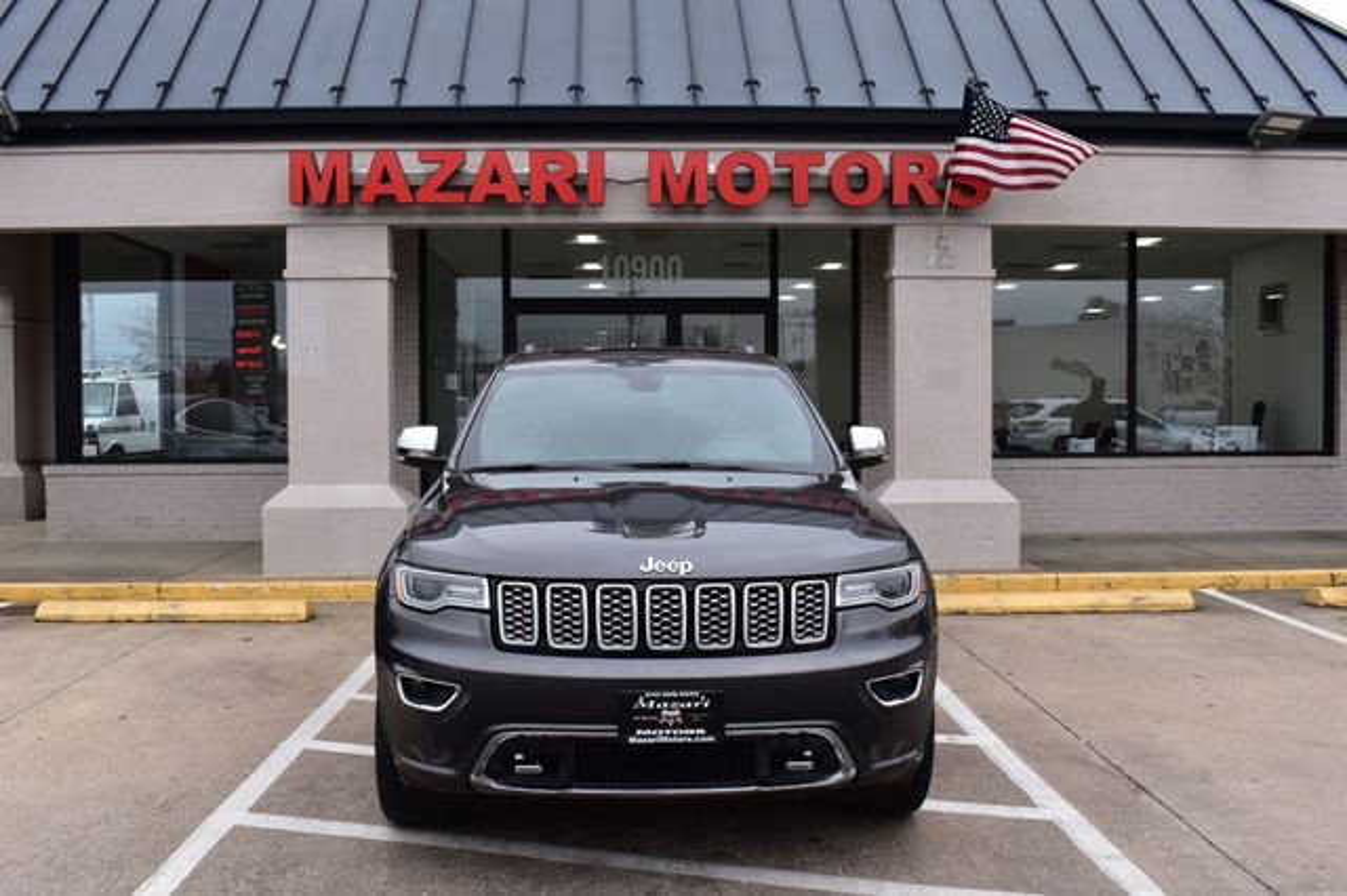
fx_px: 1234
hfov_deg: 57.2
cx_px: 674
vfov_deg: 39.9
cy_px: 448
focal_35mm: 33
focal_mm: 22
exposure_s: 1/160
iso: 400
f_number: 9
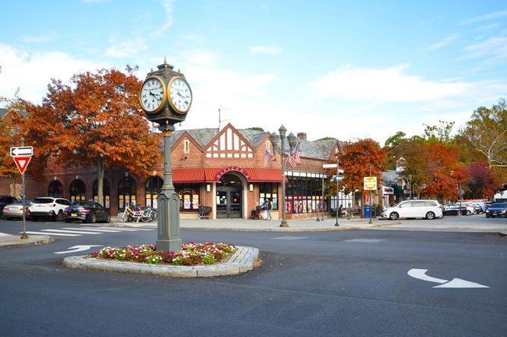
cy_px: 168
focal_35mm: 36
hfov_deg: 53.2
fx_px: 506
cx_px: 254
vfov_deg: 36.8
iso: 200
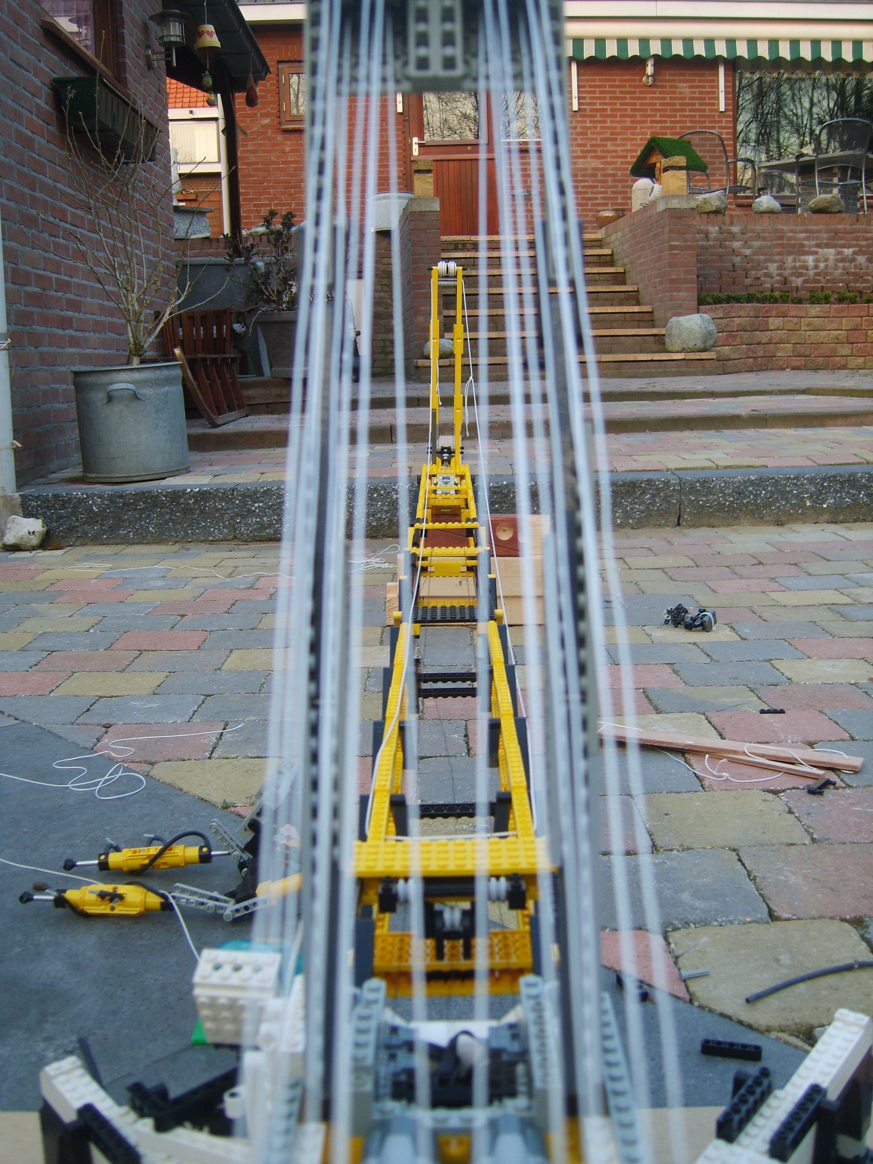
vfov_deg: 52.6
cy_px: 582
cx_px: 436
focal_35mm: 35
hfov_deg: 40.7
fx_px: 1177
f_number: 2.8
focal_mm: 7.4
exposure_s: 1/60
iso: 50
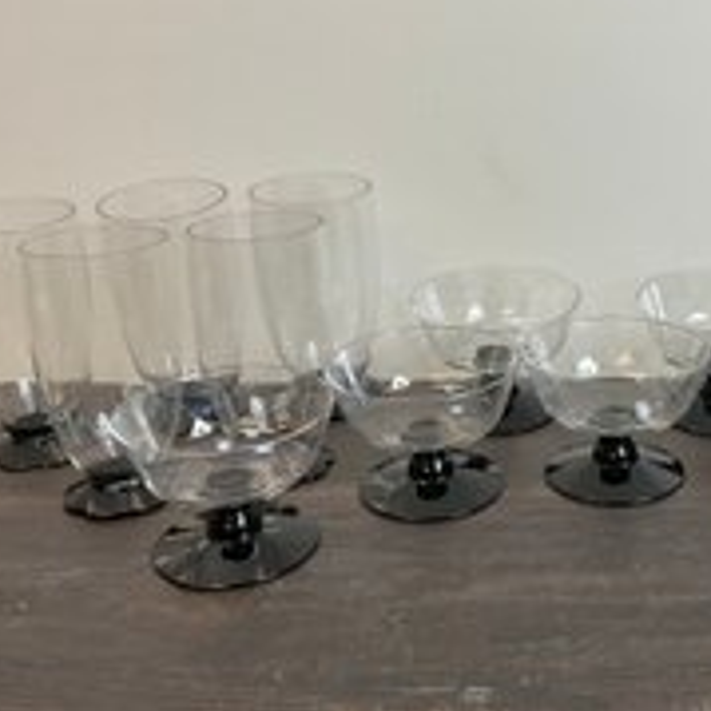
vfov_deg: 34.5
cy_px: 280
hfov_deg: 33.8
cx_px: 554
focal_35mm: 49
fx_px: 1139
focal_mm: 3
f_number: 1.8
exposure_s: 1/122
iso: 25
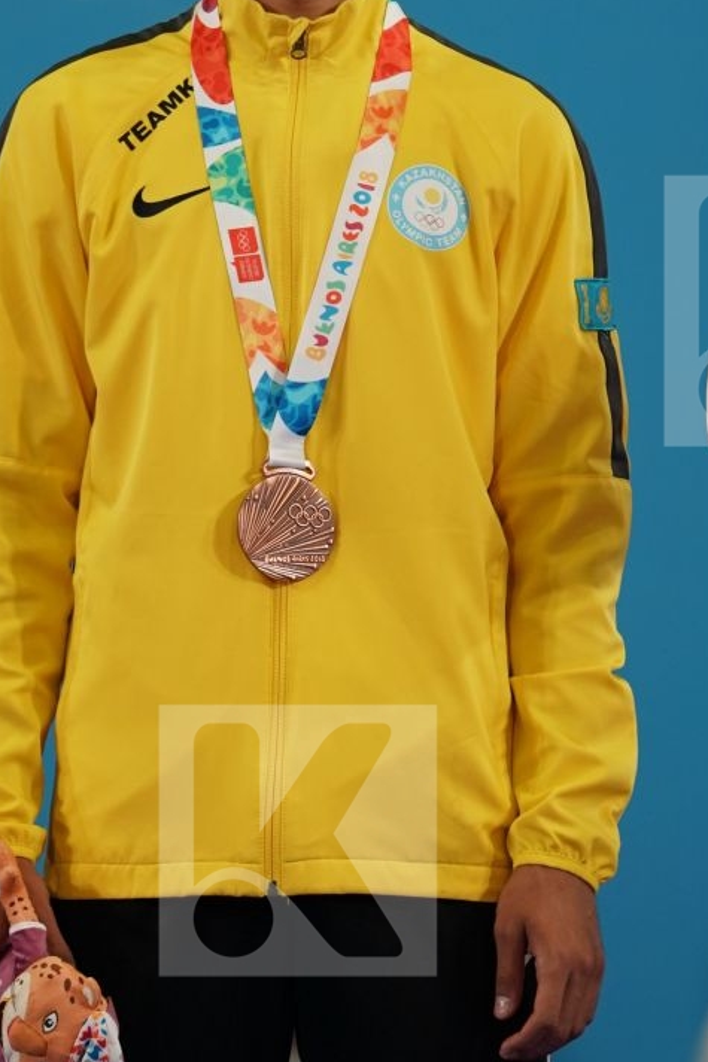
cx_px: 298
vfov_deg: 4.1
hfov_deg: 2.7
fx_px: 14904
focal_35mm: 505
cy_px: 311
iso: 500
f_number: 2.8
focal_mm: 200
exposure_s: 1/500
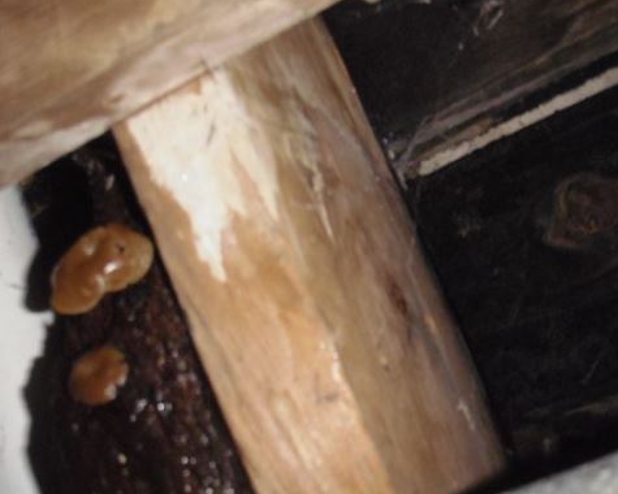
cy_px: 255
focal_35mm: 45
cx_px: 291
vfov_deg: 33.4
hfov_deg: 41.1
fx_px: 823
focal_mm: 6.7
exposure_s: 1/250
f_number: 3.5
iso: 400
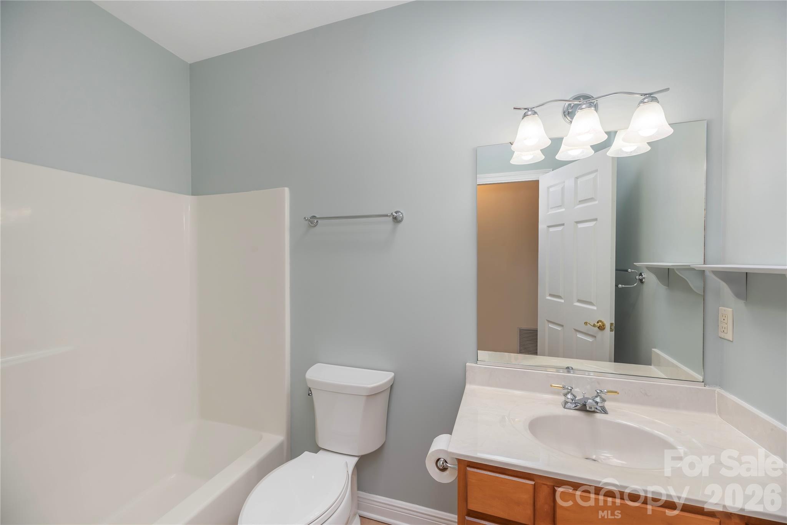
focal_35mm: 14
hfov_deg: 104.2
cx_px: 394
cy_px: 262
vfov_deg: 81.2
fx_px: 306
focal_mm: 14
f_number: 7.1
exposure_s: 1/200
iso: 200
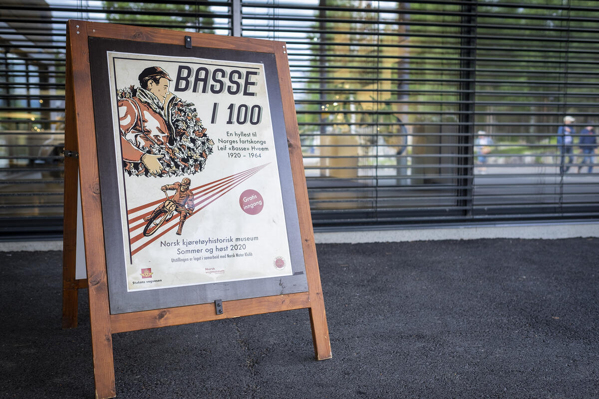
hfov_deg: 54.4
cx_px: 300
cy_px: 200
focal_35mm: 35
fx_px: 582
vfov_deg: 37.9
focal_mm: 23
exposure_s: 1/120
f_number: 2.8
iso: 200
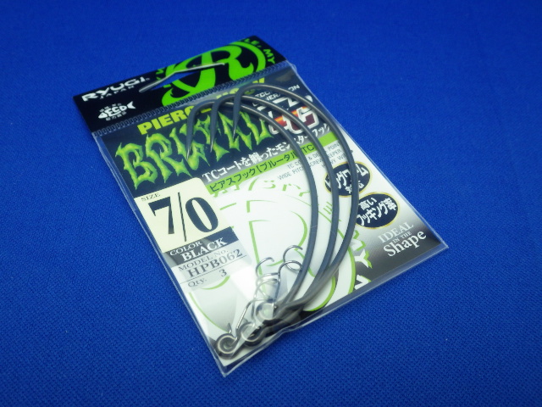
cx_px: 271
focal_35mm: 31
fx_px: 485
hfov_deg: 58.4
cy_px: 204
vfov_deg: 45.4
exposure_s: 1/45
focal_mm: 5.5
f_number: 3.1
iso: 320
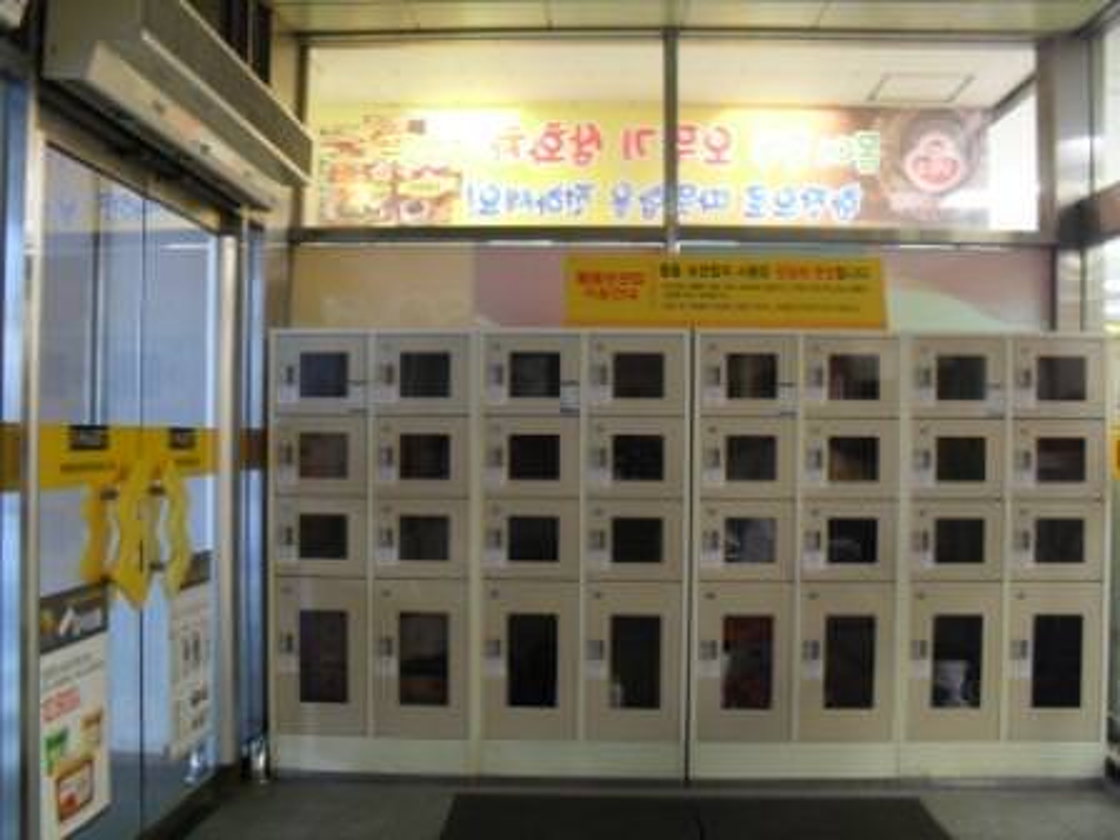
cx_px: 560
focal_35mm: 35
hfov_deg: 52.6
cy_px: 420
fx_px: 1132
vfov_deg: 40.7
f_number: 3.2
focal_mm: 6.3
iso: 240
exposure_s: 1/15
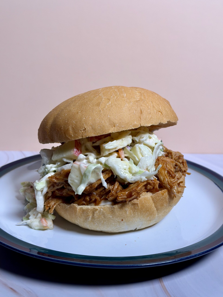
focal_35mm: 48
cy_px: 148
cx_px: 112
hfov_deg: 30.3
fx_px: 412
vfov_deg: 39.7
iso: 100
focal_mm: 6.76
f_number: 1.78
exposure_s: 1/76
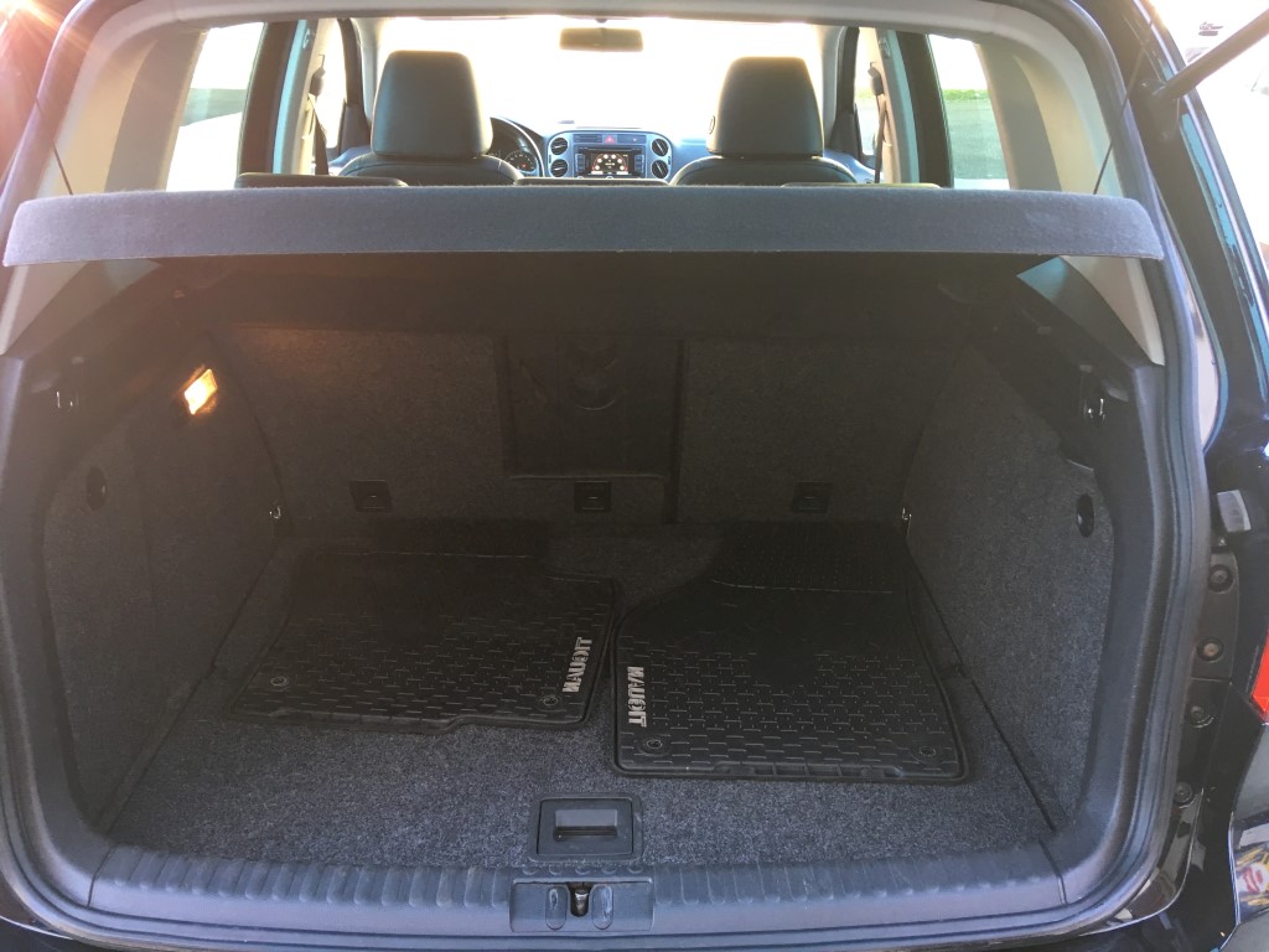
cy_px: 476
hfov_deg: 61.7
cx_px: 634
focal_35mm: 29
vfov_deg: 48.2
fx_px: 1063
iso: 80
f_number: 2.2
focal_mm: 4.15
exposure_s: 1/30
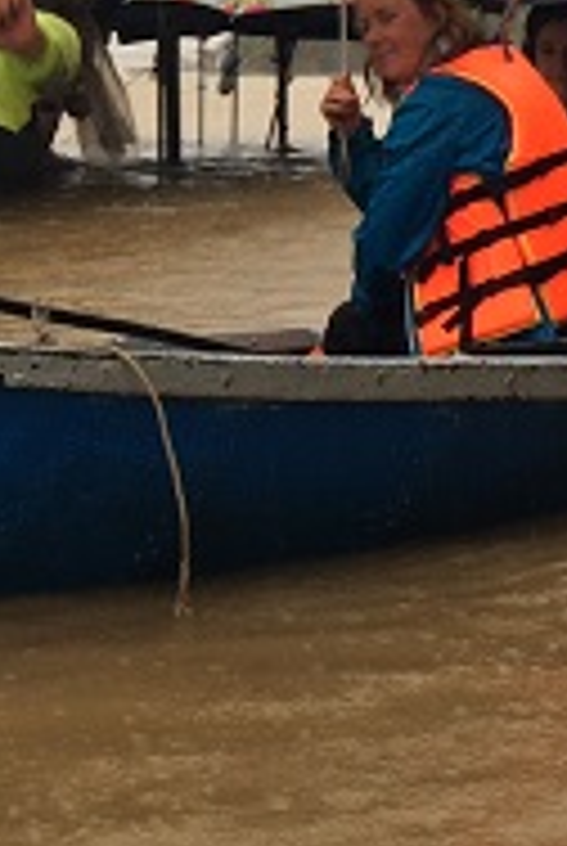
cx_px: -58
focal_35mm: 104
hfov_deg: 13.0
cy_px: 119
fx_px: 2448
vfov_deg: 19.3
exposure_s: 1/50
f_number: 2.2
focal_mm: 4.15
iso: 40
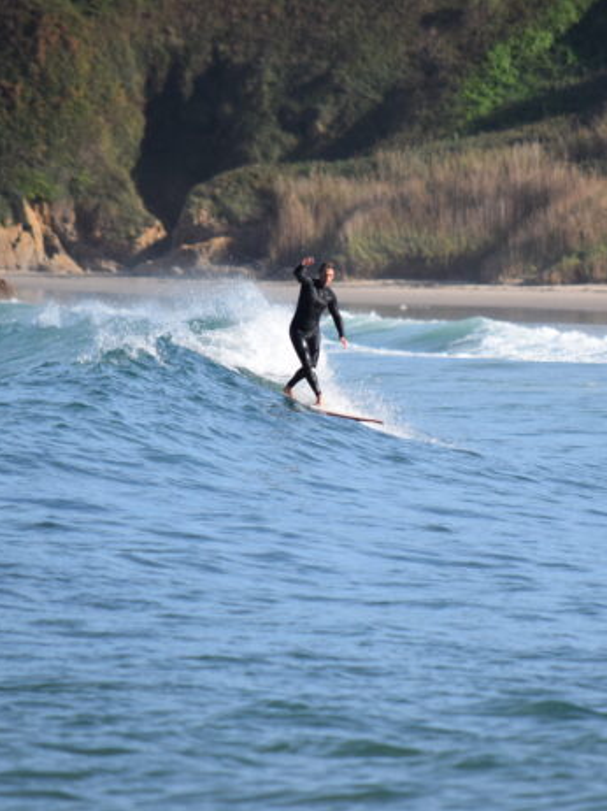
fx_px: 15258
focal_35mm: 652
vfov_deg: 3.0
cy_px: 406
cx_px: 375
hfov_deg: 2.3
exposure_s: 1/1600
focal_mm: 300
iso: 400
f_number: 6.3
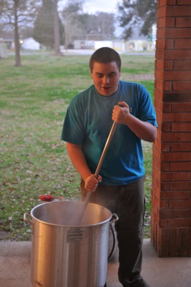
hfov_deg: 23.7
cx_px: 96
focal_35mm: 57
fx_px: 454
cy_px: 144
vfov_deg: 35.1
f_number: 2.8
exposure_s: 1/60
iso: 640
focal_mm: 38
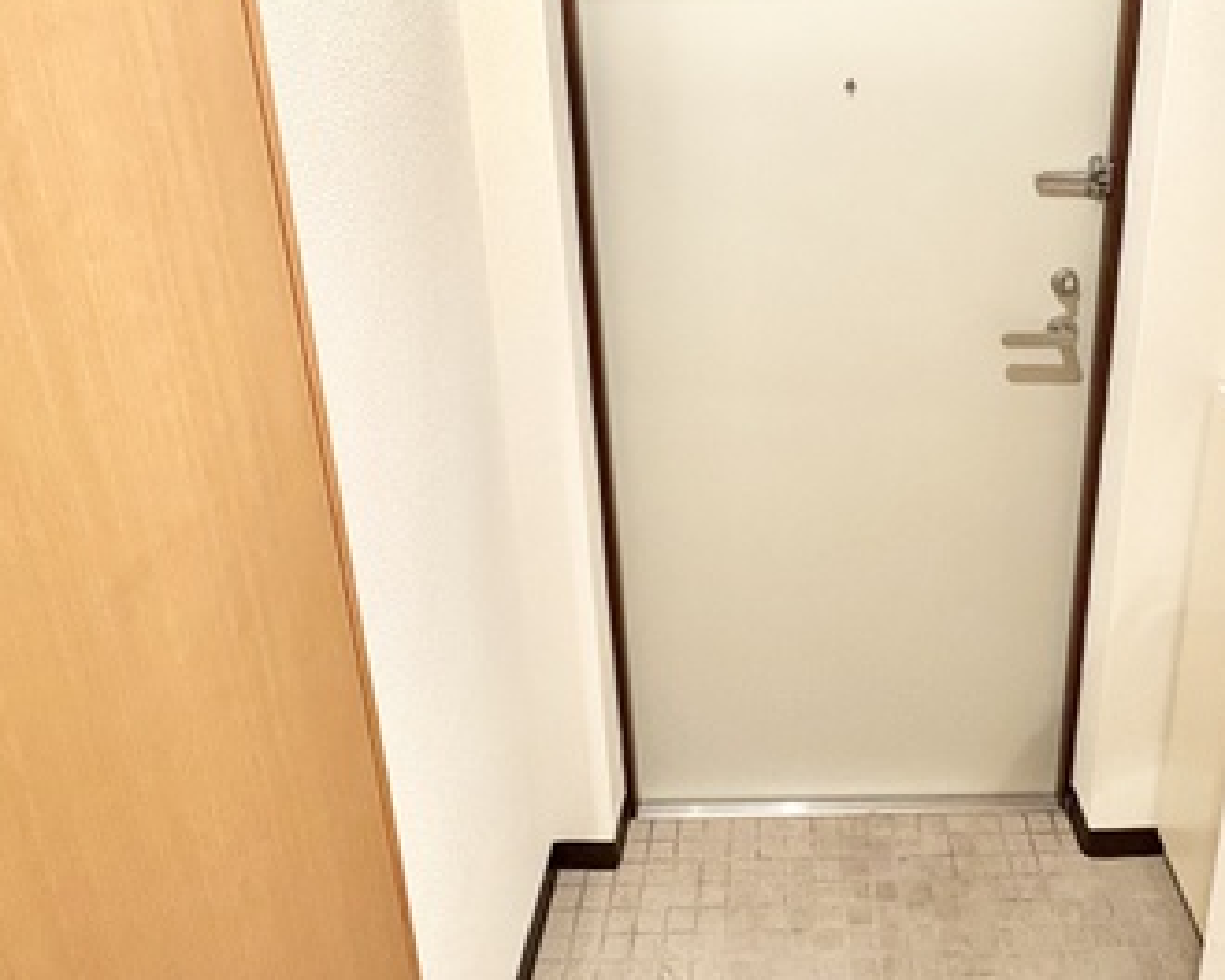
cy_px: 329
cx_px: 794
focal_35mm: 29
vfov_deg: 49.1
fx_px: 1051
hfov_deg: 59.3
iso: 320
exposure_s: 1/60
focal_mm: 2.22
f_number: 2.2
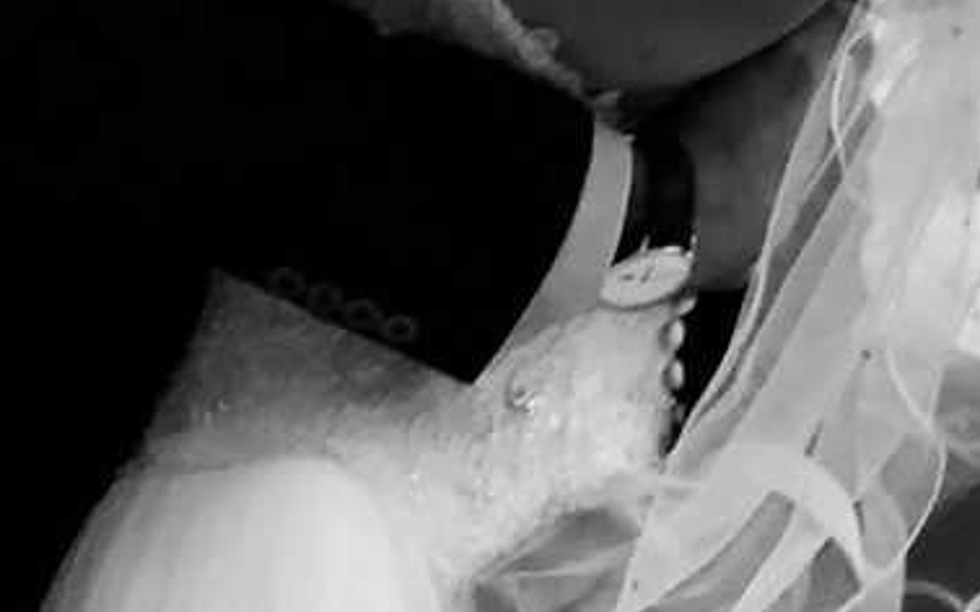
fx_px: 10920
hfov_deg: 5.0
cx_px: 2235
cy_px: 309
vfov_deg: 3.2
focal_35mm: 409
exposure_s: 1/213
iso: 20
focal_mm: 6.6
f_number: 2.8
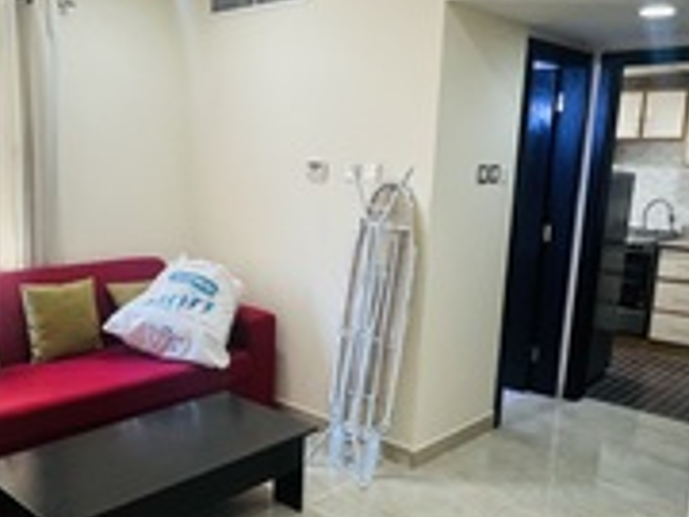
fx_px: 657
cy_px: 301
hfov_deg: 55.0
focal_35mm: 33
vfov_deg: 42.8
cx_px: 278
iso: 125
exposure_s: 1/50
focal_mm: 1.57
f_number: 1.8
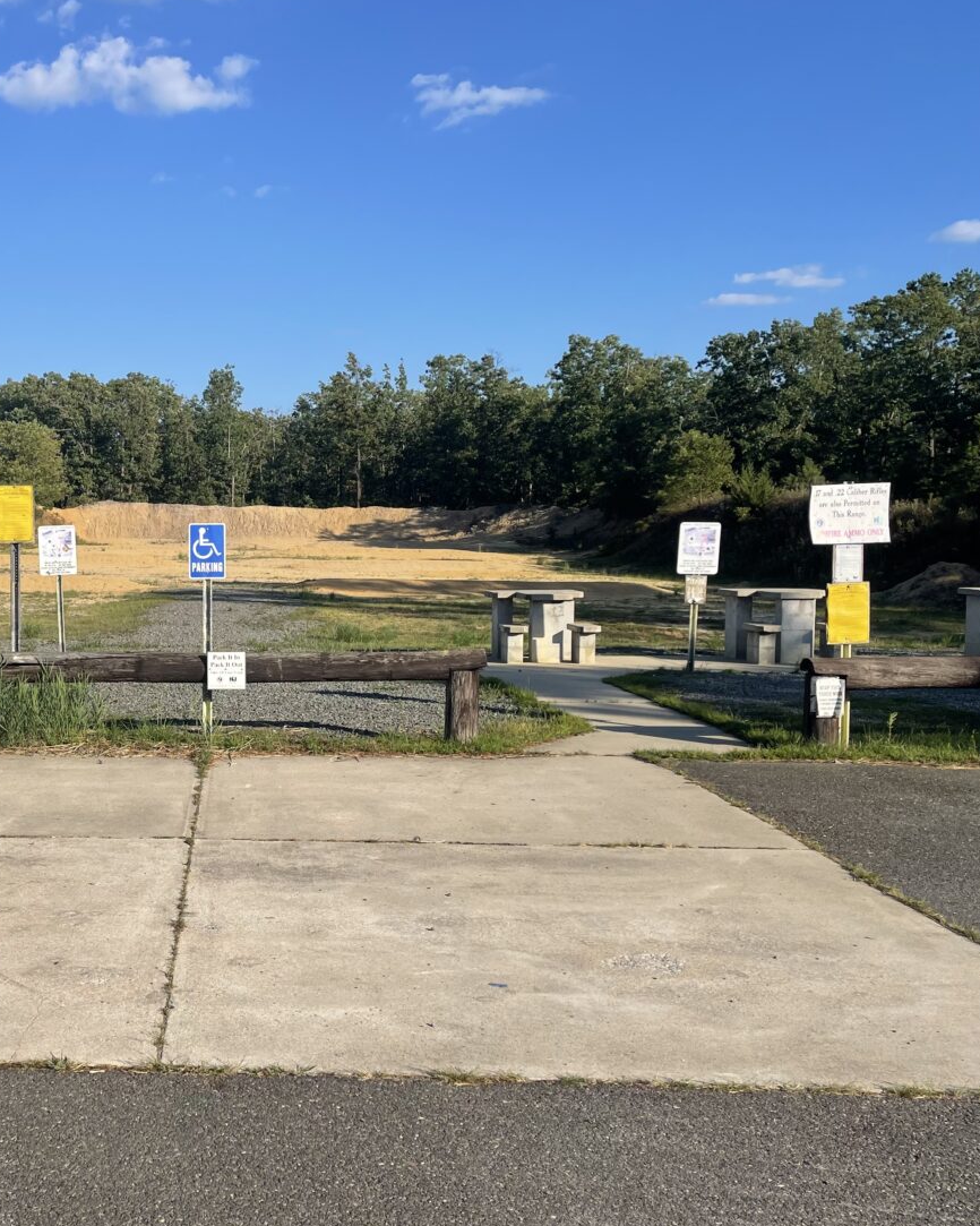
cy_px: 643
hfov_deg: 39.2
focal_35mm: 36
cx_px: 164
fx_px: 1306
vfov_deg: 50.3
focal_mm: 4.2
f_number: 1.6
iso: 32
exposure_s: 1/3401
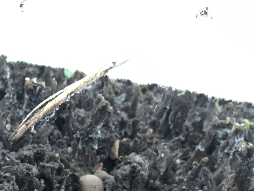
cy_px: 306
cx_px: -63
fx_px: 734
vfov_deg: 13.7
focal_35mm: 100
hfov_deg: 18.4
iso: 32
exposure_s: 1/33
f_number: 2.2
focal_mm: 4.15
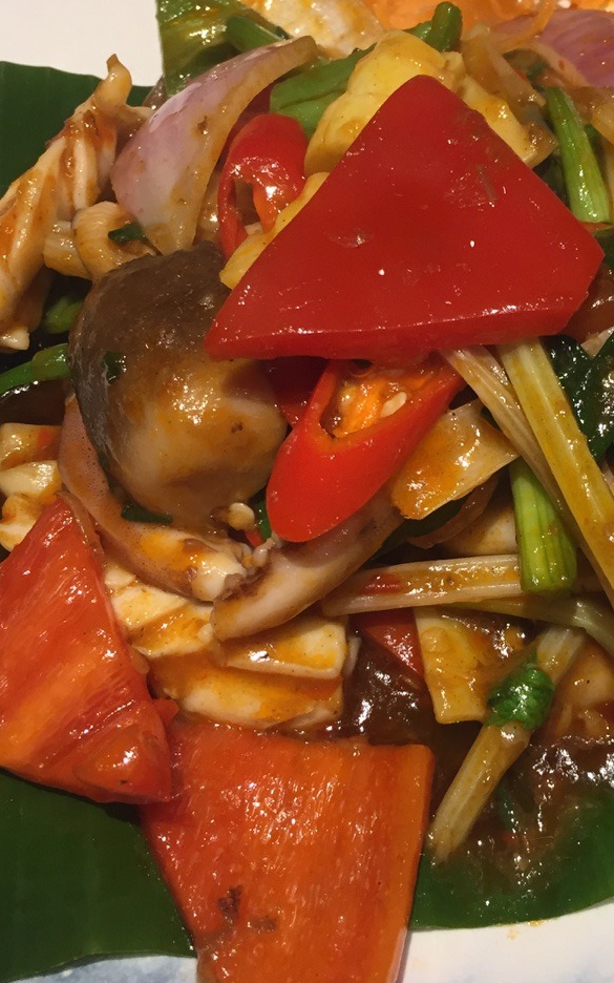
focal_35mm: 46
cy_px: 451
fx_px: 1232
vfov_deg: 43.5
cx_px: 460
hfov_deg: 27.6
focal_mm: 4.15
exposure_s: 1/33
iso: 50
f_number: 2.2
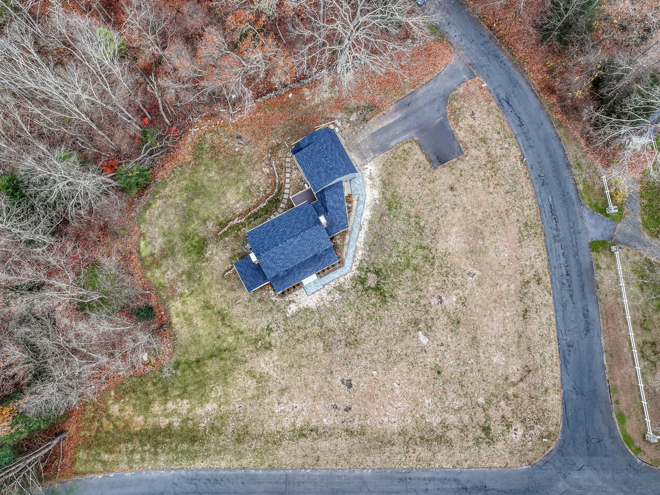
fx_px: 477
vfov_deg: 54.9
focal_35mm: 25
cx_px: 317
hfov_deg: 69.4
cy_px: 248
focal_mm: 12.29
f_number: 2.8
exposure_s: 1/200
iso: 100
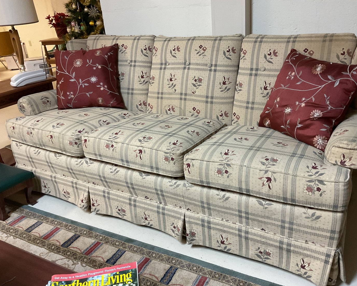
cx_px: 192
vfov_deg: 47.1
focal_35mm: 31
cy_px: 140
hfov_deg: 57.1
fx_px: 327
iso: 200
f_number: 1.8
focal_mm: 3
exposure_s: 1/40
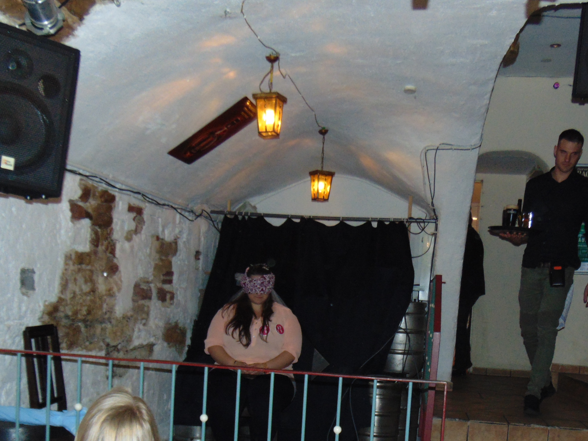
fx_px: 730
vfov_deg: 32.4
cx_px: 309
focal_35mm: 43
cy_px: 374
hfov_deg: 43.8
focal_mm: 4.5
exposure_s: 1/30
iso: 200
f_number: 3
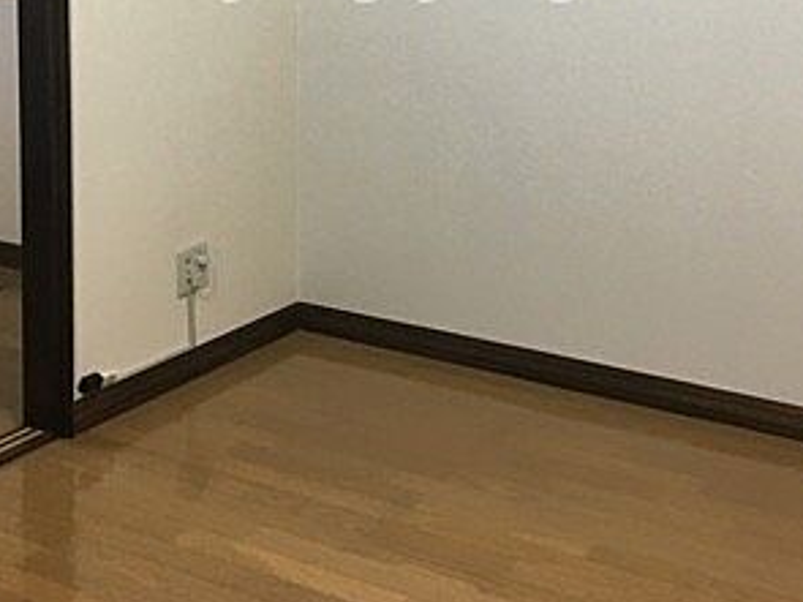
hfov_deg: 30.7
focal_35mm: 63
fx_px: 1461
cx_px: 408
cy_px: -30
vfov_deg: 22.2
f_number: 2.2
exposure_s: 1/30
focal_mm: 4.15
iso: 80
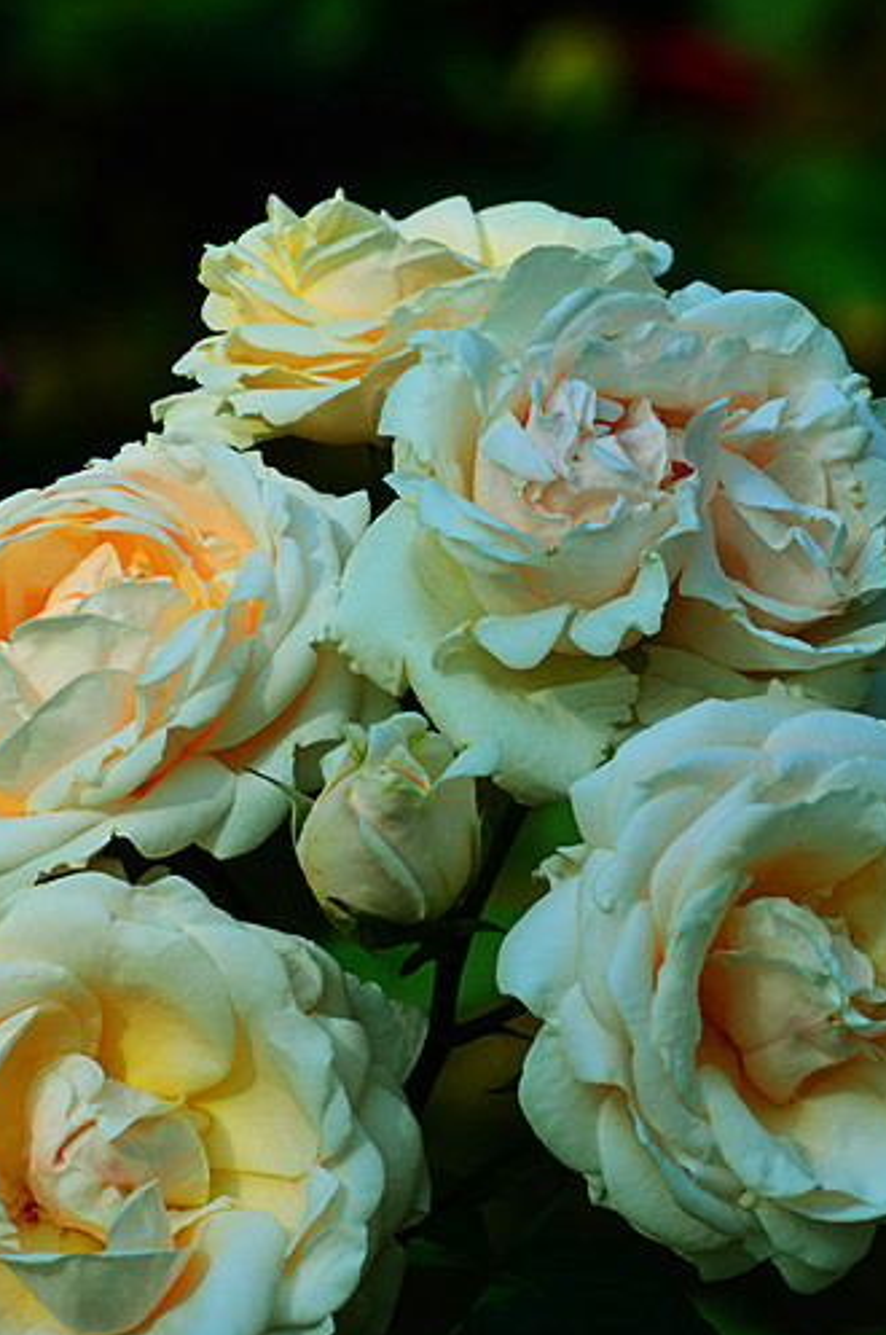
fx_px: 17879
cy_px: 717
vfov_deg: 4.3
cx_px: 471
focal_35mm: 483
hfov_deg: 2.8
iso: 320
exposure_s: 1/500
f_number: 11
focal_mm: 200
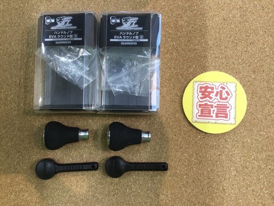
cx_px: 137
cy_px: 103
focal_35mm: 31
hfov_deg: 58.4
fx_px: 245
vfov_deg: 45.4
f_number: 2.4
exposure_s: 1/30
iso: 50
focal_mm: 3.3
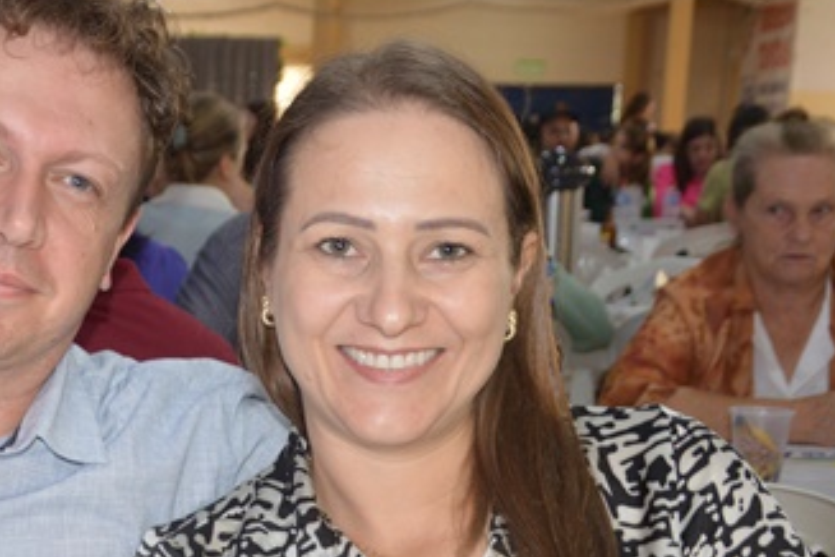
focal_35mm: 77
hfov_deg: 25.5
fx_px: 1786
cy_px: 395
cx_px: 84
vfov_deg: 17.6
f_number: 4
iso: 720
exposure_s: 1/60
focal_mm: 28
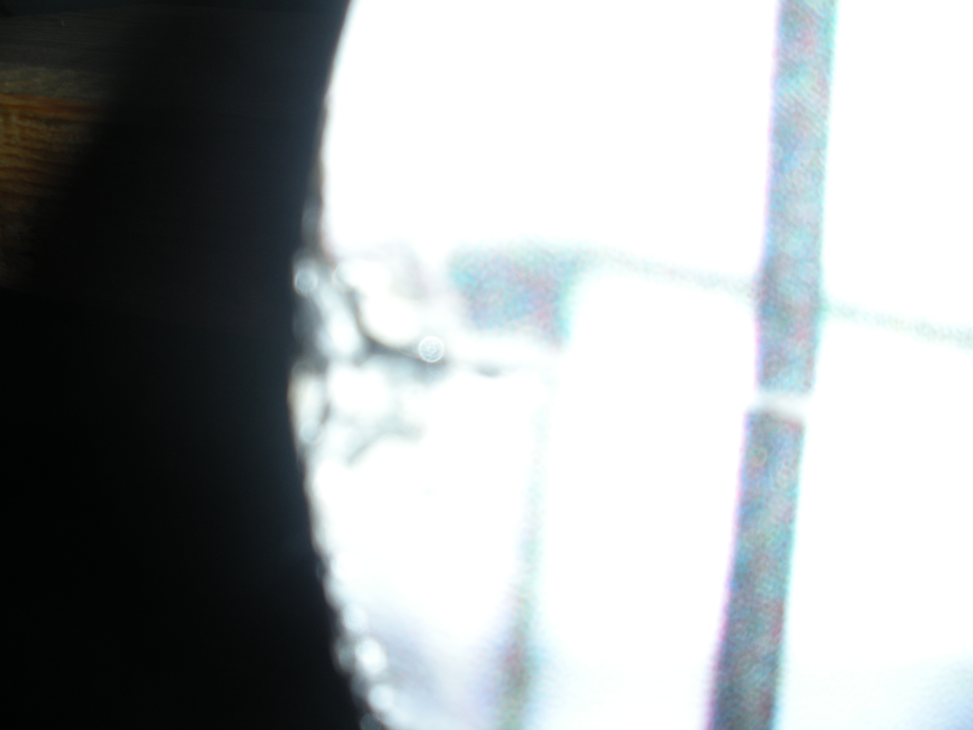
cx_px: 486
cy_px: 365
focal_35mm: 36
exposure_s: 1/60
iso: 64
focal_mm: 6.3
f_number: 3.5
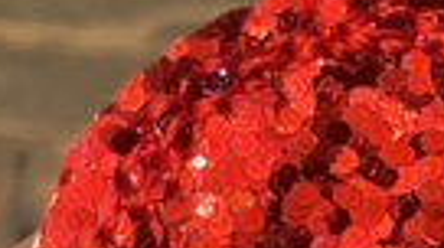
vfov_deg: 8.0
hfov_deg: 12.5
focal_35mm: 149
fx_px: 1751
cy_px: 313
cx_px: 921
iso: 320
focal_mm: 3
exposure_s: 1/30
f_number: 1.8
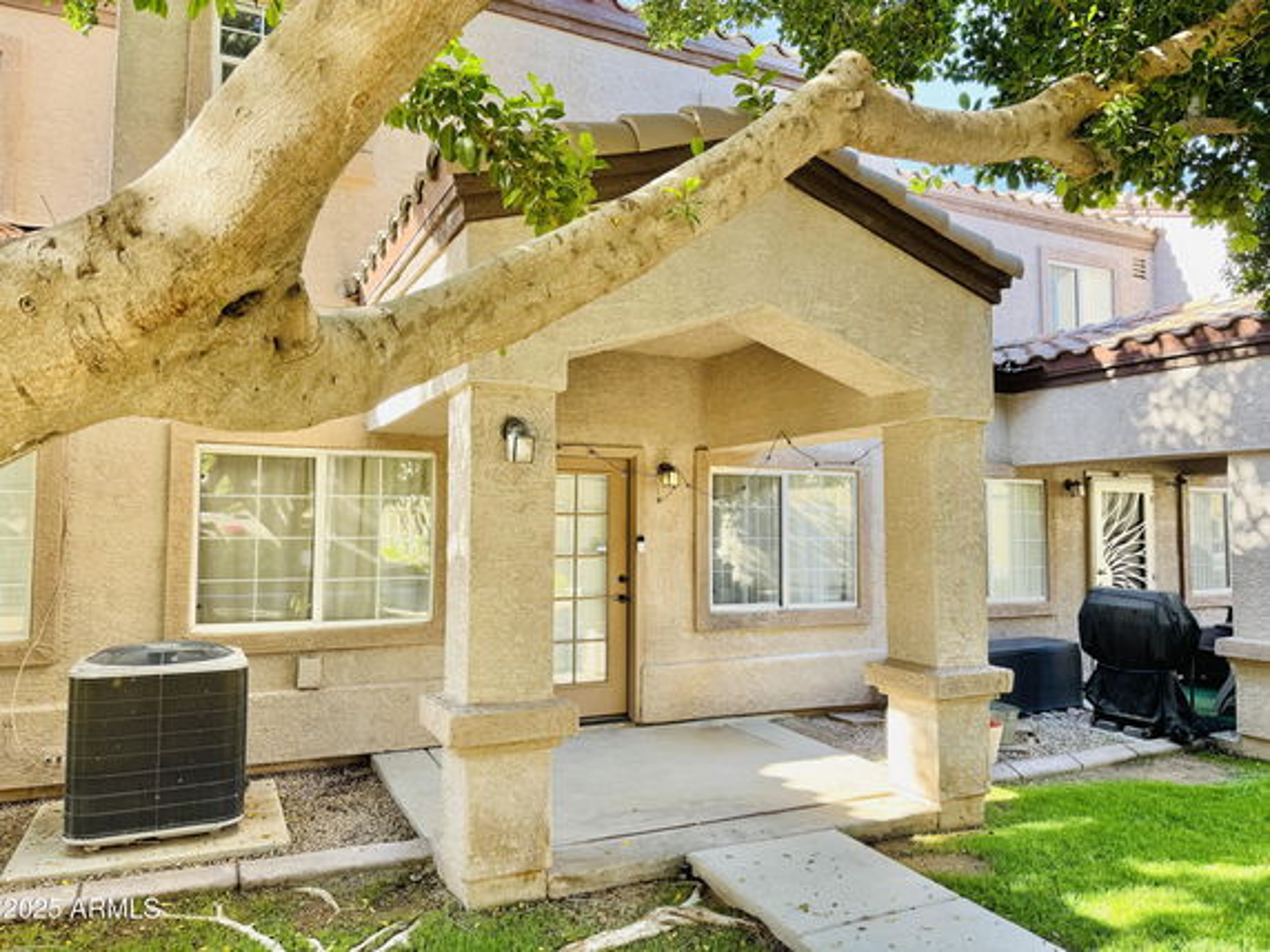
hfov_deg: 71.6
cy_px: 476
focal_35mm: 24
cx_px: 635
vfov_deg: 56.8
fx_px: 881
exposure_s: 1/173
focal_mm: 6.76
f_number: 1.78
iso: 64
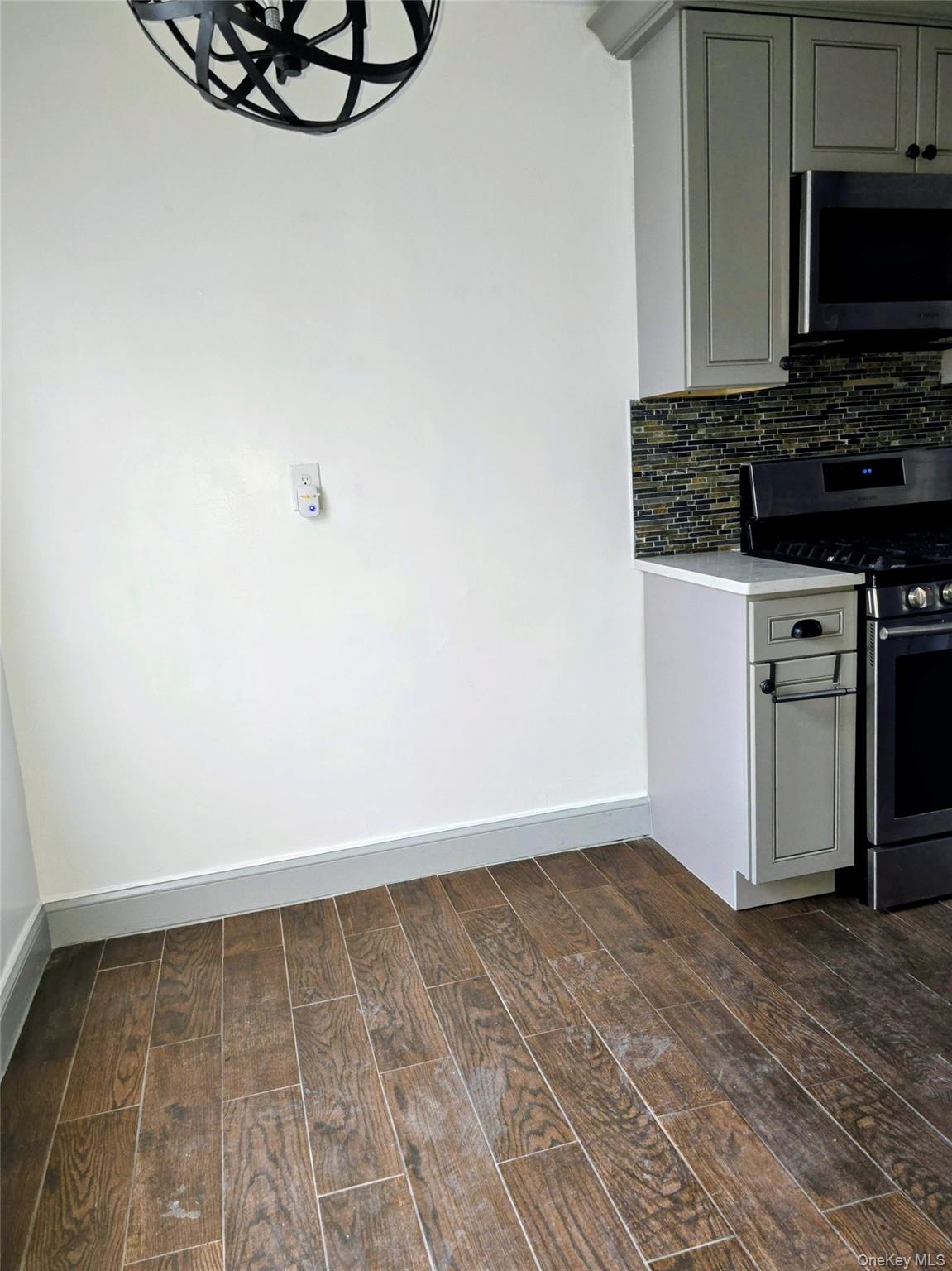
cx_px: 476
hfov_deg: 58.9
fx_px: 844
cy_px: 636
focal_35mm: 23
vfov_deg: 73.9
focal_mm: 6.3
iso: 100
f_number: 1.7
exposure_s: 1/24
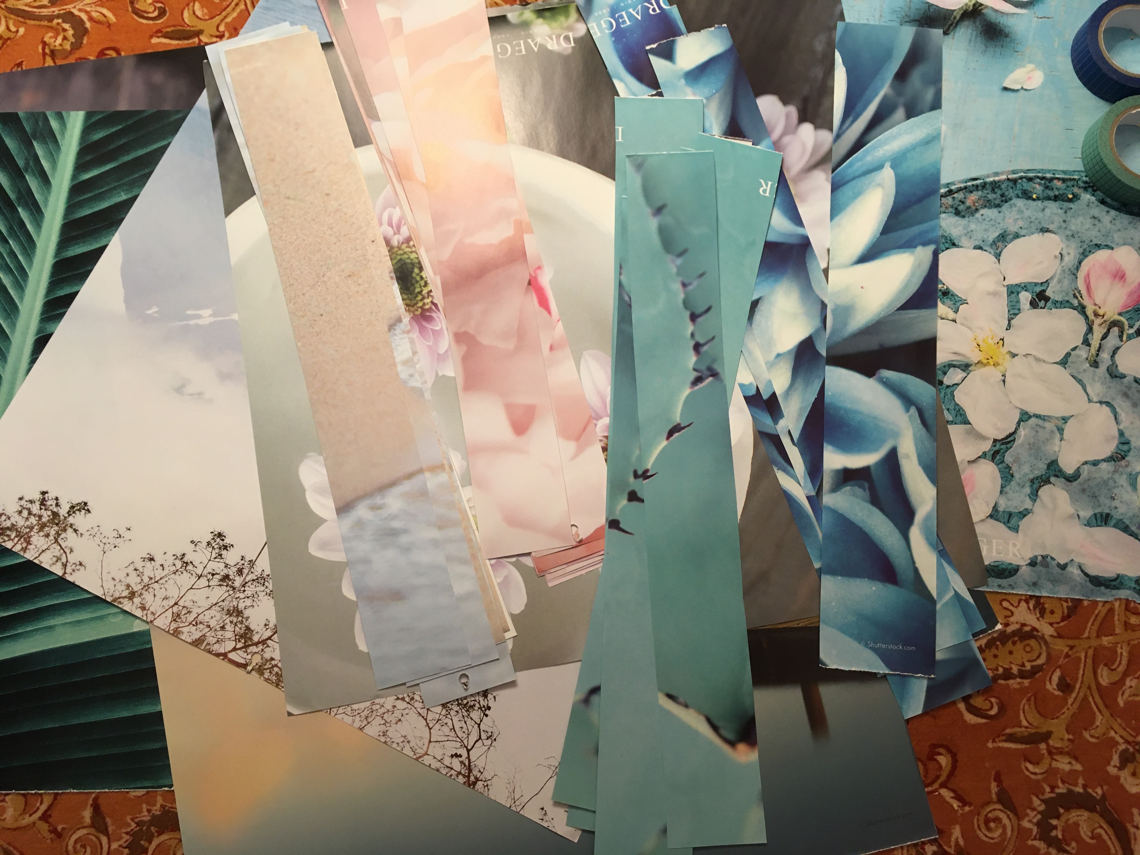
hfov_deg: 61.7
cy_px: 428
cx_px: 570
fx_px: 955
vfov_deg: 48.2
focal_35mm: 29
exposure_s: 1/33
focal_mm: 4.15
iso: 125
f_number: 2.2
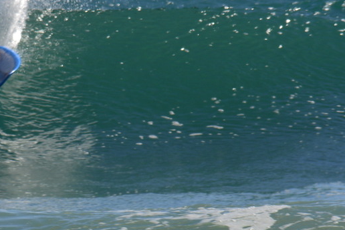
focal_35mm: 884
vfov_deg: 1.6
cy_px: 256
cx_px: -163
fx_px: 8471
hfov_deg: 2.3
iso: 100
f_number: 13
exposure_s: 1/250
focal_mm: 190
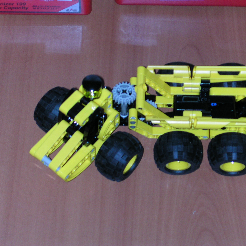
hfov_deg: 16.9
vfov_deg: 16.9
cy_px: 123
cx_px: 161
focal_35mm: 103
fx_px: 828
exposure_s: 1/60
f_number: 4.3
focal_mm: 13.3
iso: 100
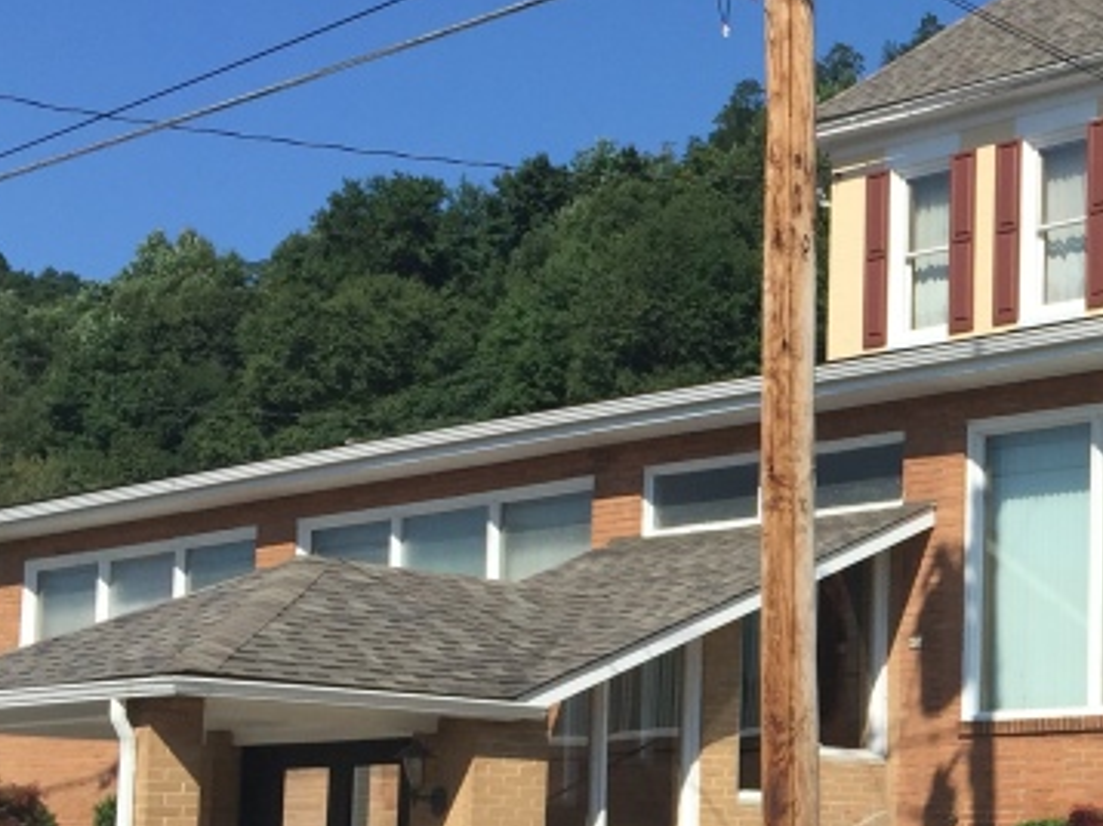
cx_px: 1282
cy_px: 678
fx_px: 2643
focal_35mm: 83
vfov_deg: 17.6
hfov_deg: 22.0
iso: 32
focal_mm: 4.15
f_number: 2.2
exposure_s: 1/2326
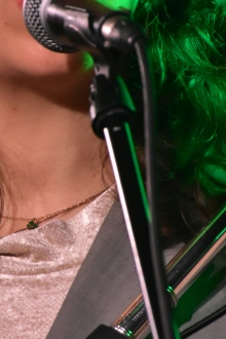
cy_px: 170
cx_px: 35
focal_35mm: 610
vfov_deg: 3.4
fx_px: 5744
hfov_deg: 2.3
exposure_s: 1/320
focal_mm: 140
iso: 3200
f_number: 5.6
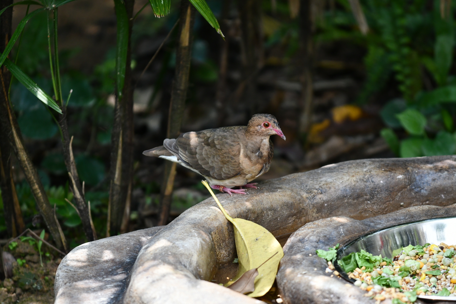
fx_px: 3800
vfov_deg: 4.6
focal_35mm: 300
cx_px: 228
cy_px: 152
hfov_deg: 6.9
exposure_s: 1/640
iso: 800
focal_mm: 200
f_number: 4
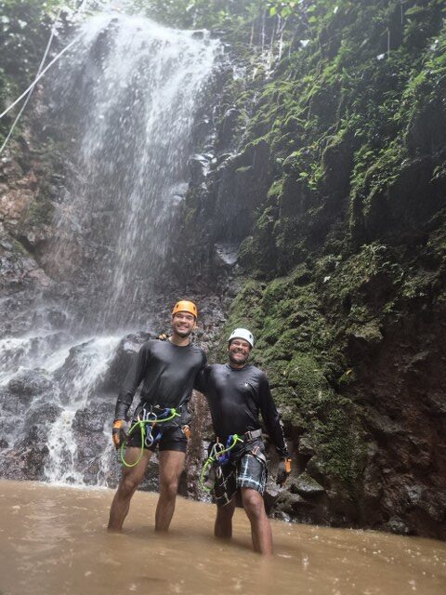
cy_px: 298
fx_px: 395
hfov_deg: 58.9
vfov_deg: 73.9
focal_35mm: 23
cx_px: 223
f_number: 1.8
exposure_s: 1/60
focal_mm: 5.4
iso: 800
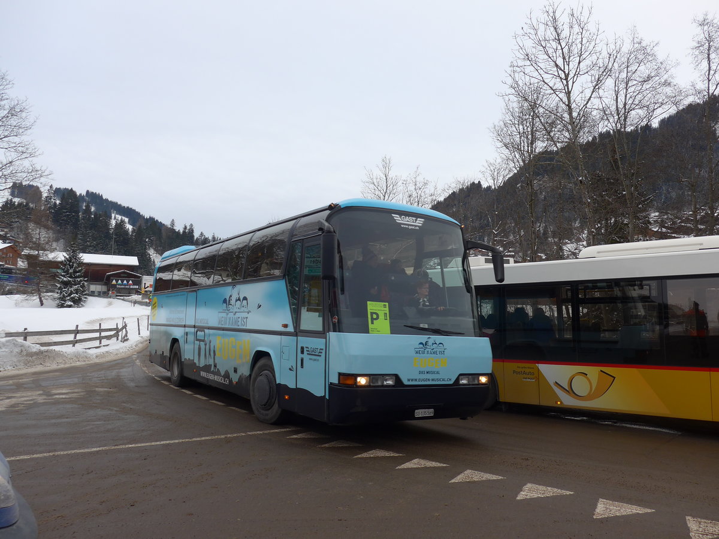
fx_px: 602
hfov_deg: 61.7
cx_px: 360
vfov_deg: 48.2
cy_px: 270
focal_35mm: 29
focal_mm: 6
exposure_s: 1/320
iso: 80
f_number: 2.8
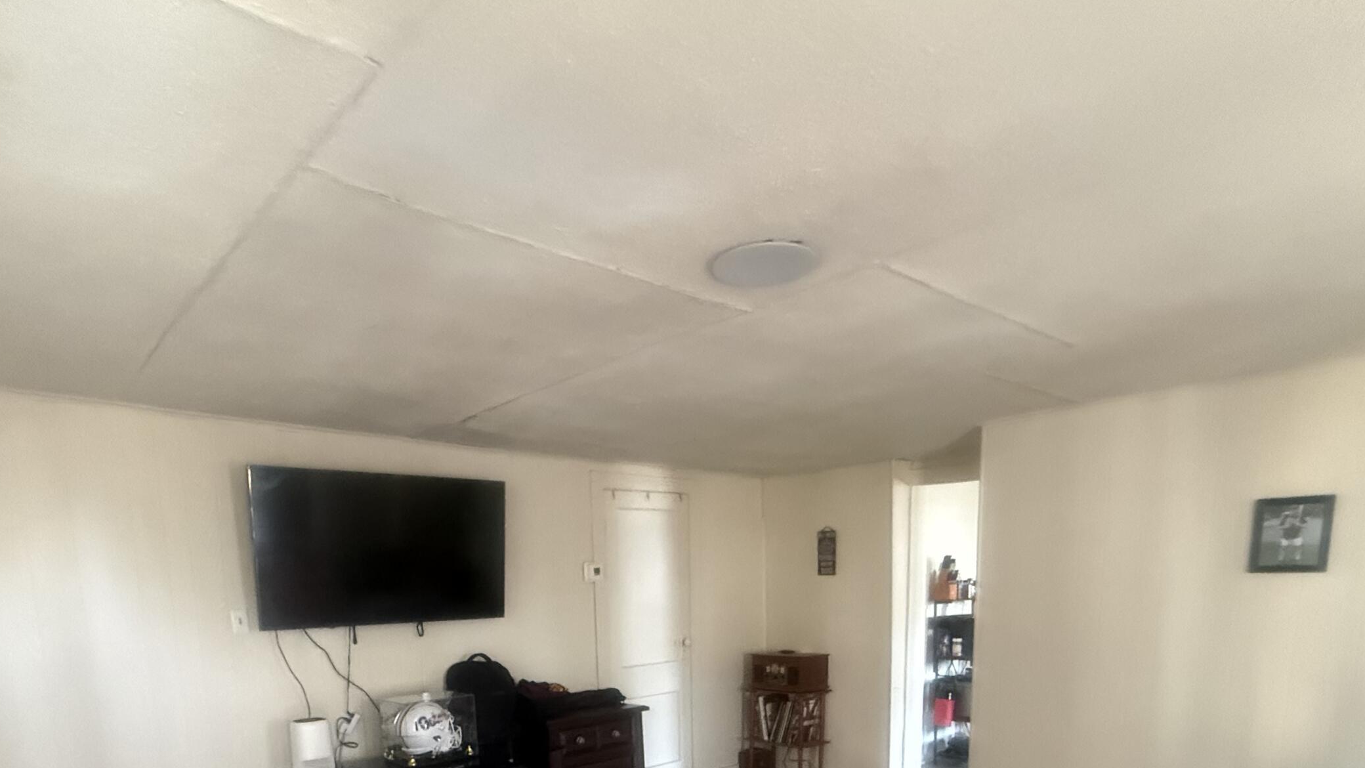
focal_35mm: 22
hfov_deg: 81.2
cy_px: 712
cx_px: 660
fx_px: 796
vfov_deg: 45.8
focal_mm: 2.22
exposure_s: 1/60
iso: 1000
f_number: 2.2
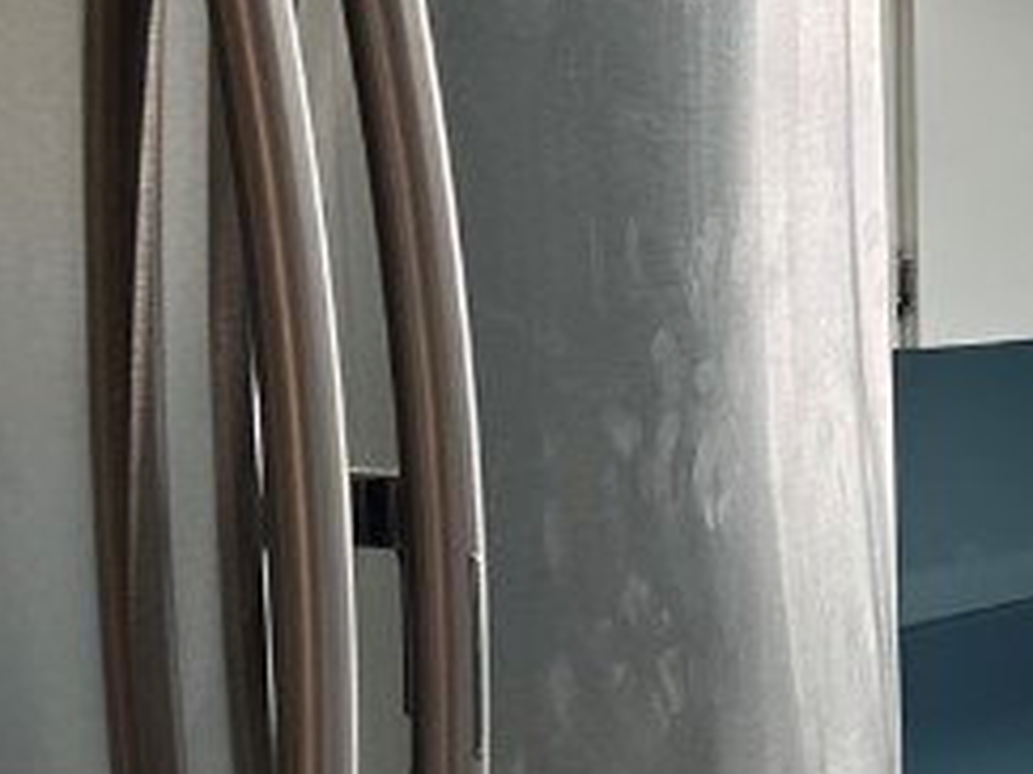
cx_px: 1292
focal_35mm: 101
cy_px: 523
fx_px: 3013
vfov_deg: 14.6
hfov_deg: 18.3
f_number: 1.78
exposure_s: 1/161
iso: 125
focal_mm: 6.86
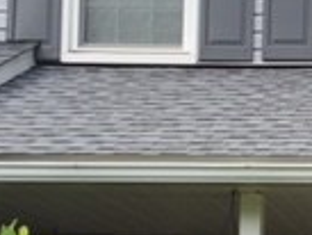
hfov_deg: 13.8
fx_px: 1218
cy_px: 301
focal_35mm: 135
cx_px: 460
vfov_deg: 10.8
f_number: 2.2
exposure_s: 1/482
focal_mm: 4.15
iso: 32
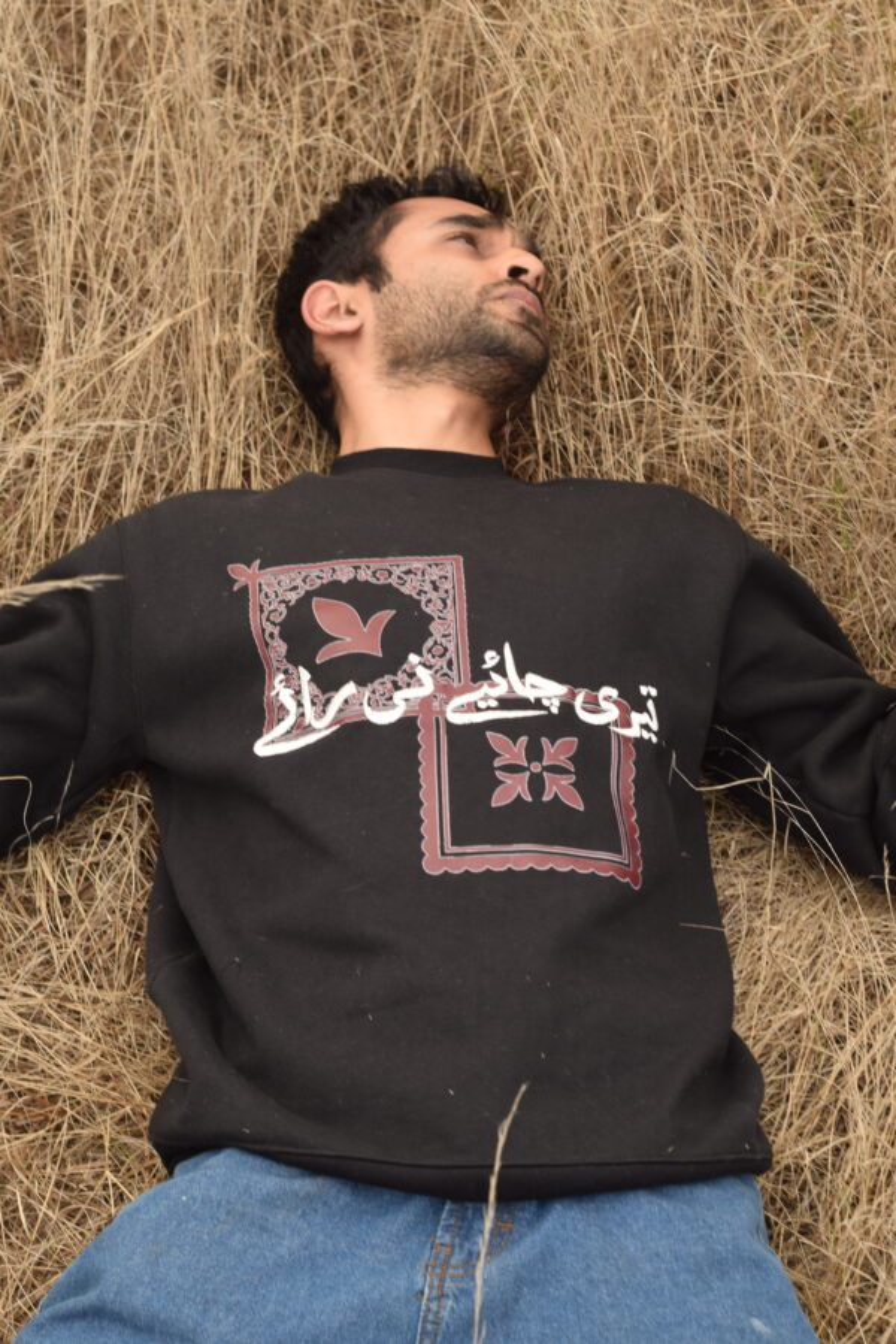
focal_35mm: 75
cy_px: 672
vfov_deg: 27.0
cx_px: 448
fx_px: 2800
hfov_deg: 18.2
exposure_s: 1/100
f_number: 5
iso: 400
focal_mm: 50
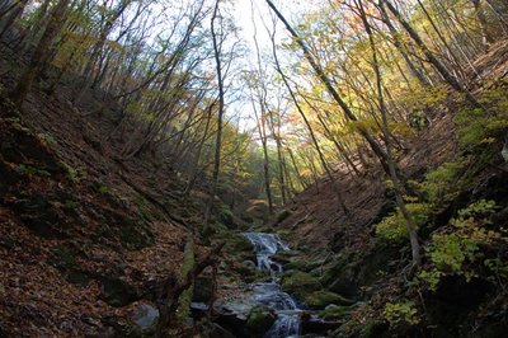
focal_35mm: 24
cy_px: 169
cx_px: 254
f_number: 6.7
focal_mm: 16
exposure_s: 1/180
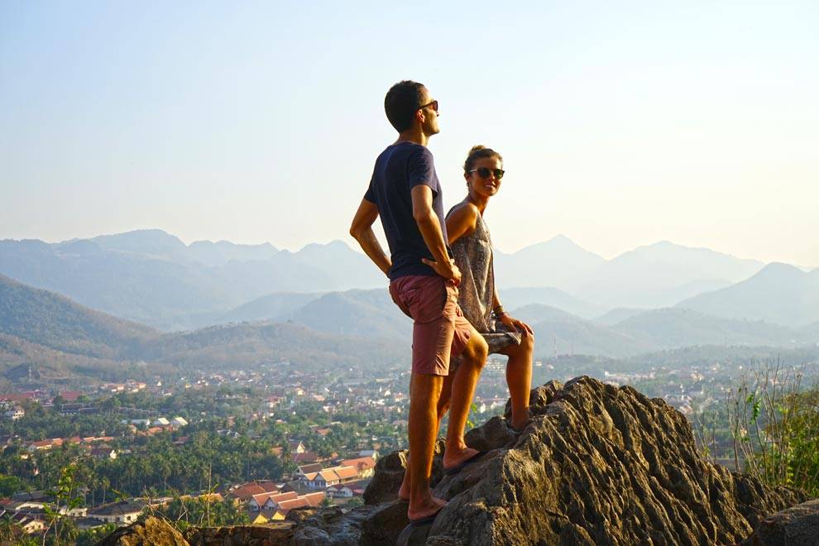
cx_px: 410
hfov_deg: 38.9
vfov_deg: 26.5
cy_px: 273
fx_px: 1160
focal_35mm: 51
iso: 100
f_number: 11
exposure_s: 1/125
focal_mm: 51
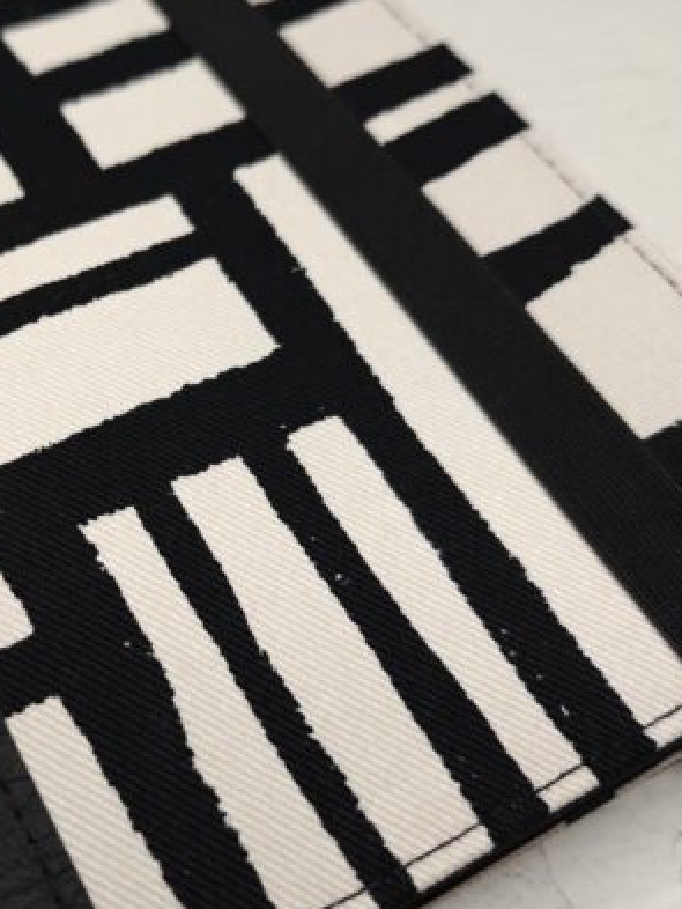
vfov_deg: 47.8
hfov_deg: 35.7
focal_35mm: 39
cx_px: 141
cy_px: 434
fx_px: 1024
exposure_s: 1/100
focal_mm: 6.06
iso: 200
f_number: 1.6
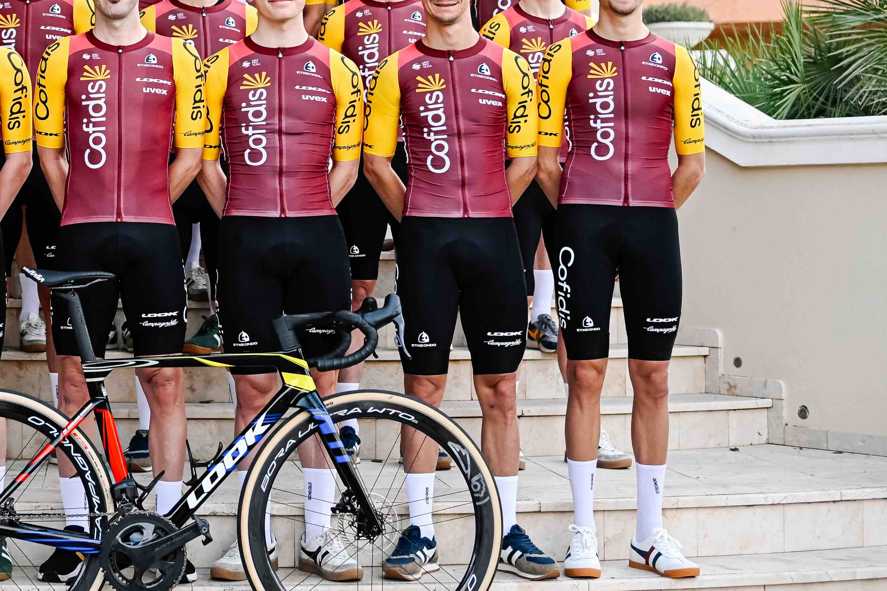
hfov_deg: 24.8
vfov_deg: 16.9
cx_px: 138
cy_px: 76
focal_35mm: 80
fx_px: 1971
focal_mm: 40
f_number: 2.5
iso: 400
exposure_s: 1/1000
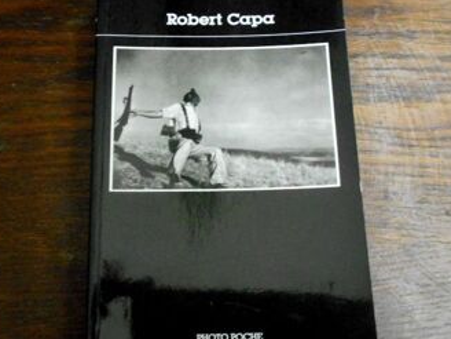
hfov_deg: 48.9
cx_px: 199
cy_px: 179
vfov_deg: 37.7
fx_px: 495
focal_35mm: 38
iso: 450
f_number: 3.2
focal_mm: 4.6
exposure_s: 1/15
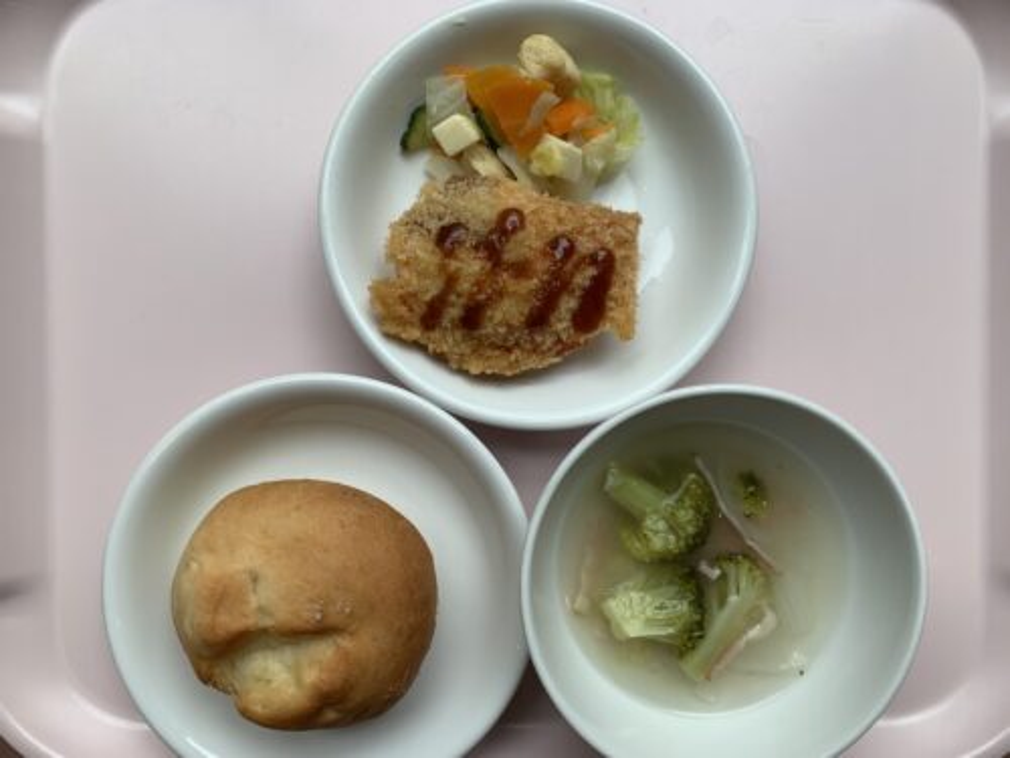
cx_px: 505
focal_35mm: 26
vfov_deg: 53.1
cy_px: 379
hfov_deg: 67.3
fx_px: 759
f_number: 1.8
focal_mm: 4.25
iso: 25
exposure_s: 1/389
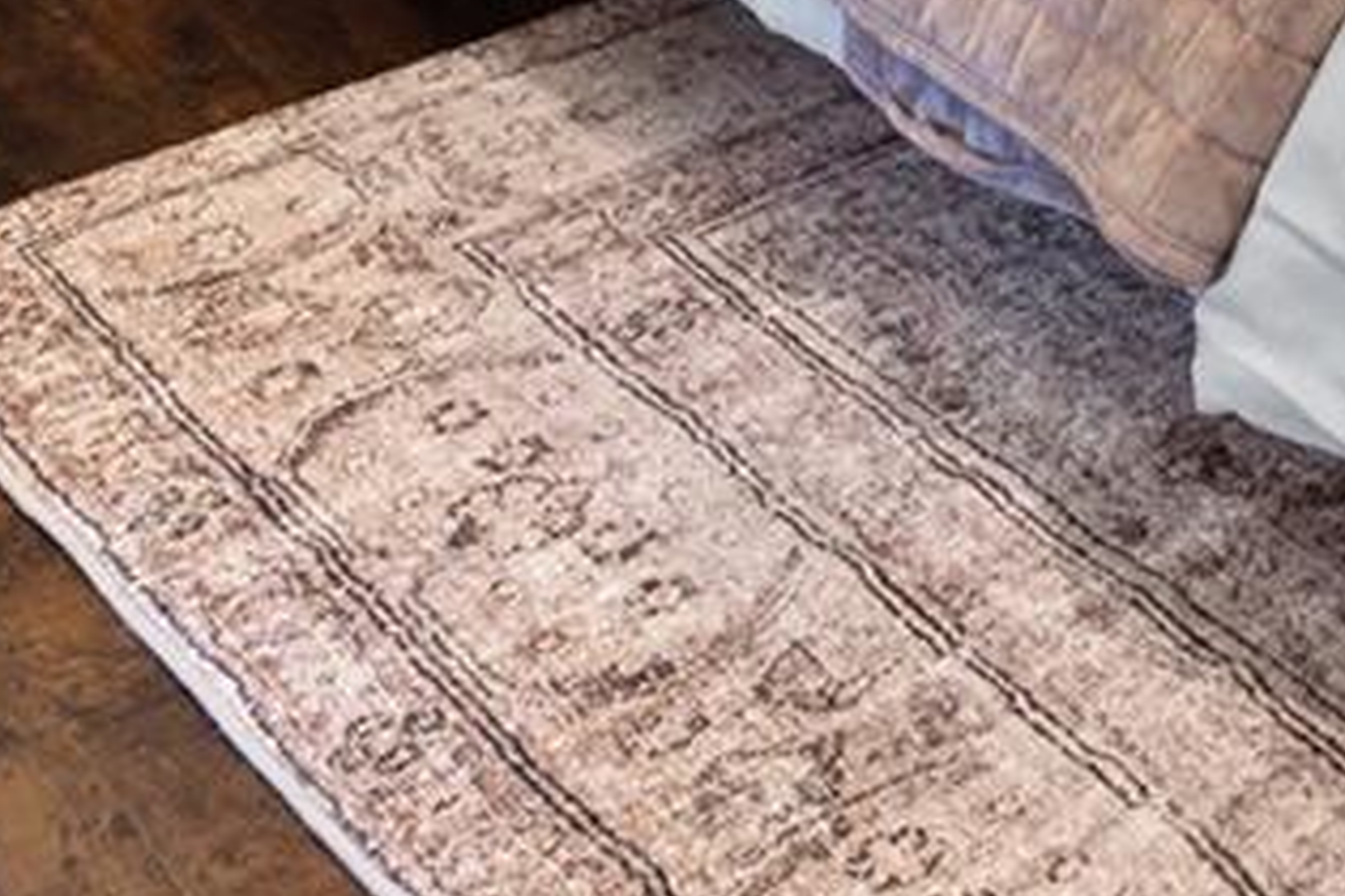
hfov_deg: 17.1
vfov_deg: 11.0
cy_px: -1628
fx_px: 3400
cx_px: 2605
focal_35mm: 91
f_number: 8
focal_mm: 14
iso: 250
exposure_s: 1.6
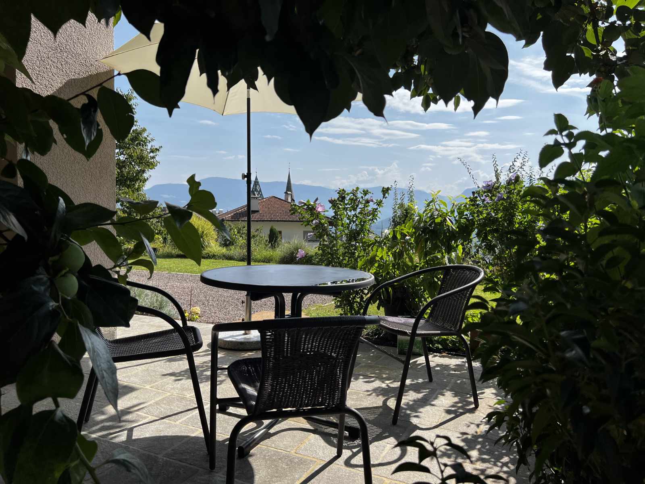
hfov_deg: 67.3
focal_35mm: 26
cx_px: 322
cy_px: 242
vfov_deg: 53.1
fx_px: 484
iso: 50
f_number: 1.5
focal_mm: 5.7
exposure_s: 1/4630
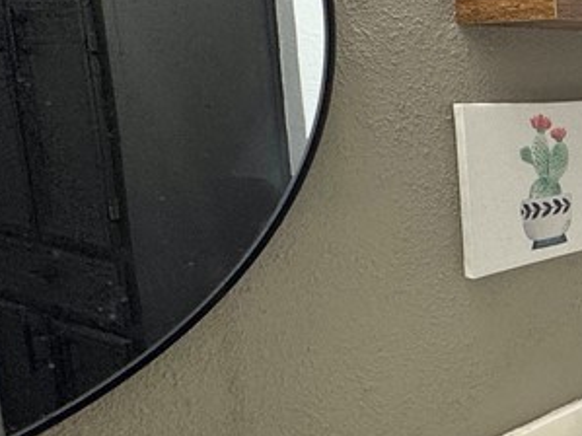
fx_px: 807
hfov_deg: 25.1
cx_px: 952
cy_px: 175
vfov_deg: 30.2
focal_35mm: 48
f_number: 2.2
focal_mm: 2.22
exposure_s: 1/120
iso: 80
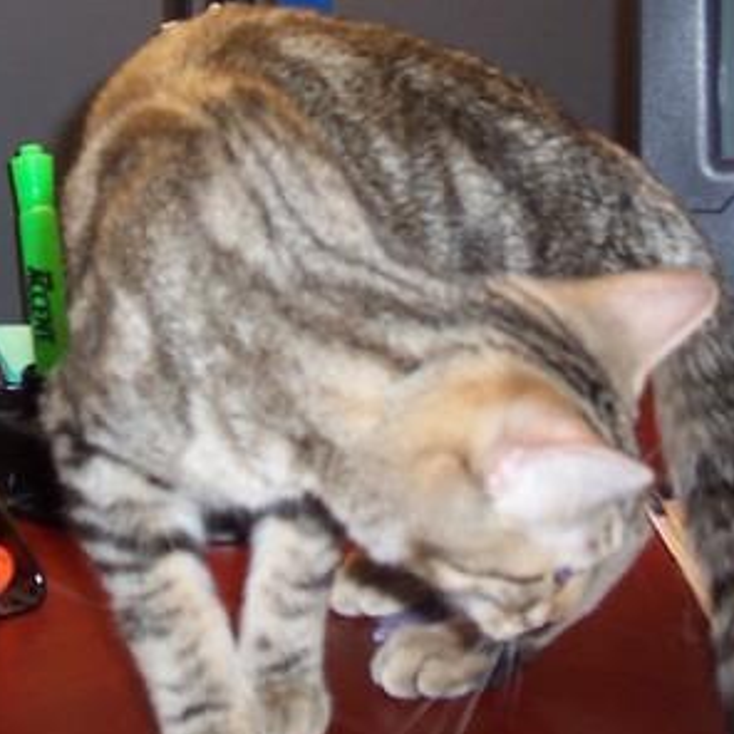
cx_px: 384
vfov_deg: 19.6
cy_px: 196
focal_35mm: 88
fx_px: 2111
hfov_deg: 19.7
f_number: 3
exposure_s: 1/60
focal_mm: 7
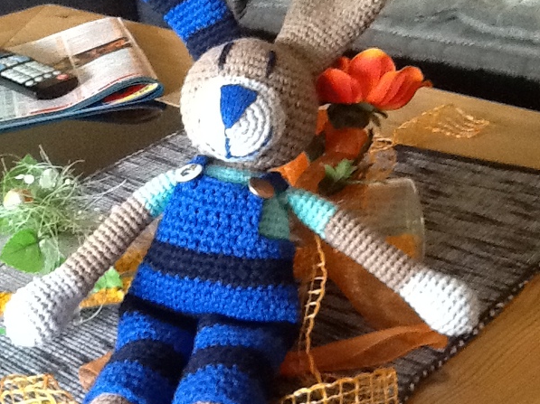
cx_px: 270
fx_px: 920
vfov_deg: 24.7
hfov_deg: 32.7
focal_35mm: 59
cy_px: 265
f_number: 2.4
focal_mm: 2.03
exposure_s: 1/20
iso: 320
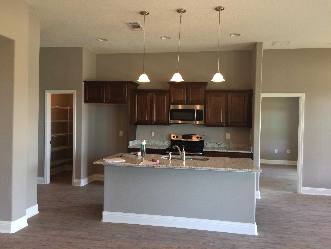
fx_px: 277
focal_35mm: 29
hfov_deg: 61.7
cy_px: 124
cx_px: 166
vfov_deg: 48.2
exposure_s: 1/30
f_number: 2.2
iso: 80
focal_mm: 4.15
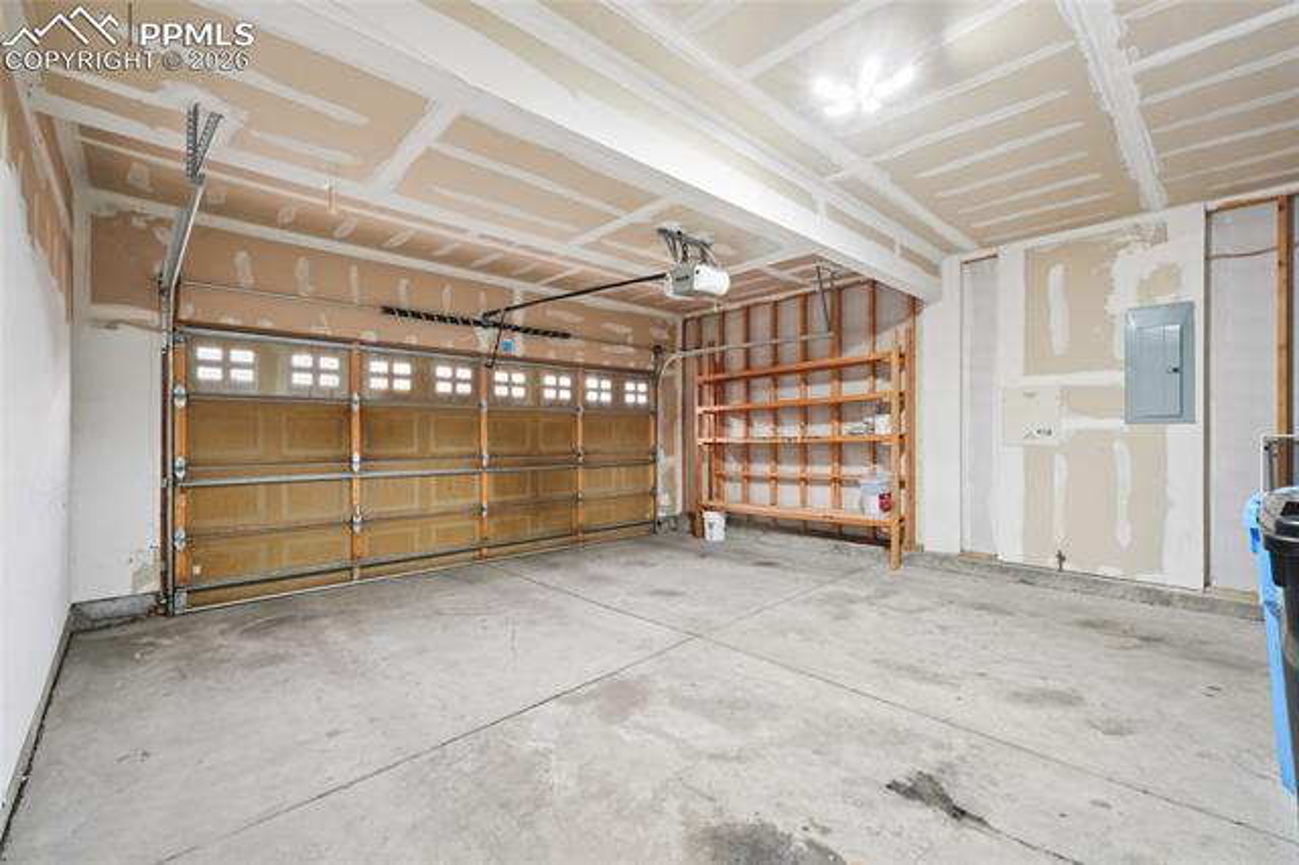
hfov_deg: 100.4
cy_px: 432
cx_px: 650
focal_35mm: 15
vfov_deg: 77.3
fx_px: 541
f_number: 8
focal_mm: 10
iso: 800
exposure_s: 1/8
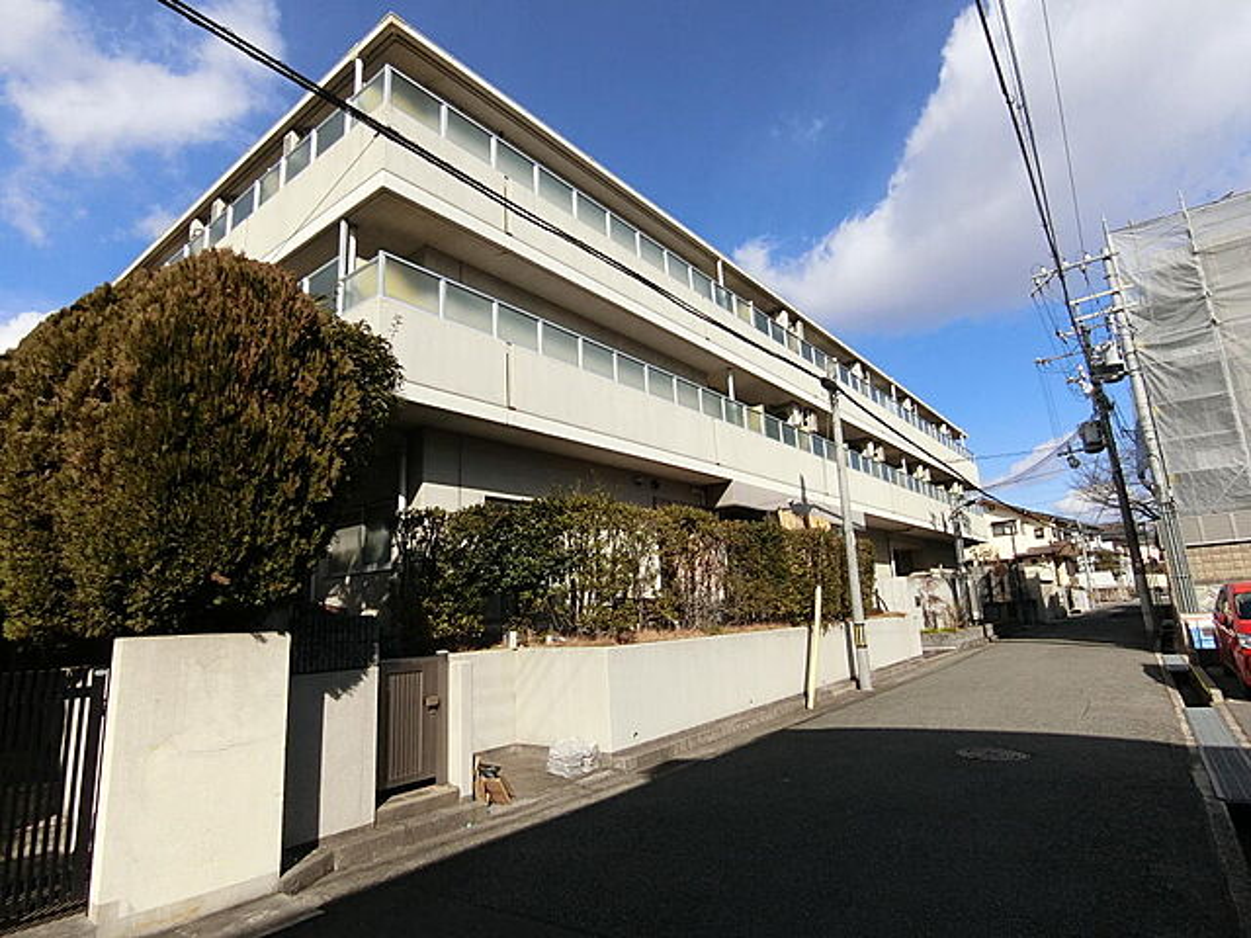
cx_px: 626
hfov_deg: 84.7
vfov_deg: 68.7
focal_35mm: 19
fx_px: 687
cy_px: 469
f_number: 6.9
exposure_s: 1/1600
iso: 400
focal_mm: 4.06
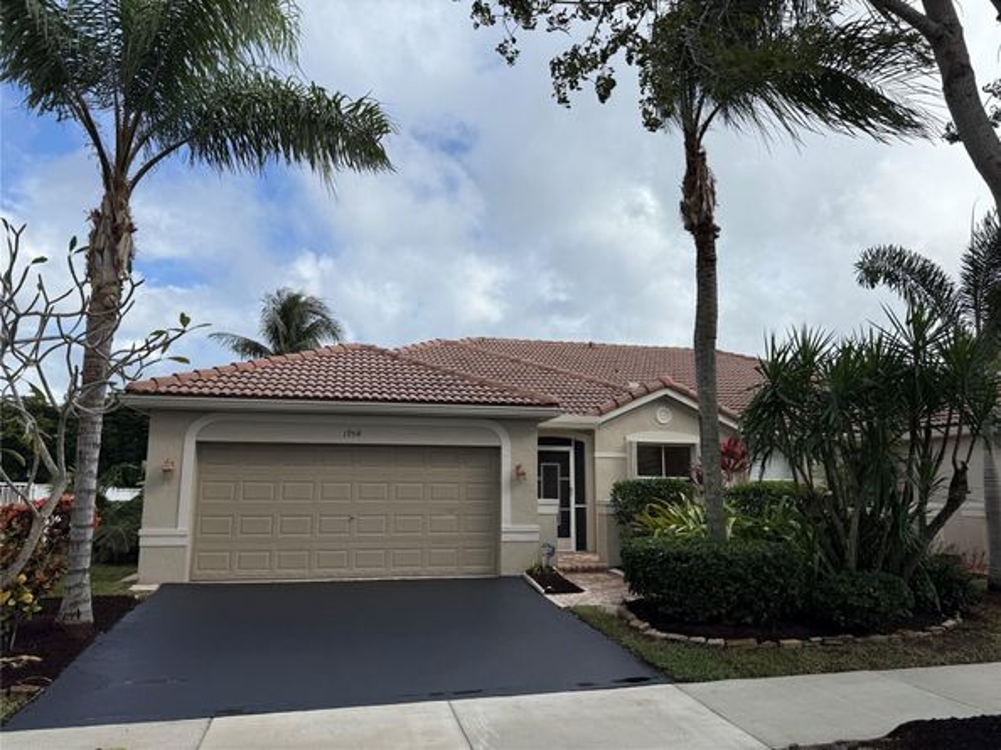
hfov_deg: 71.6
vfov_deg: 56.8
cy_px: 375
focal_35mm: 24
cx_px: 500
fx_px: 694
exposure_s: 1/5319
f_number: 1.78
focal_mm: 6.76
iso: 80
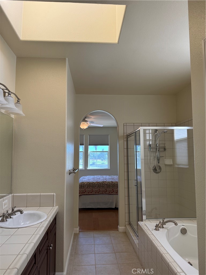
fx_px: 190
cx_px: 103
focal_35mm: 24
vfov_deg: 71.6
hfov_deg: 56.8
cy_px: 138
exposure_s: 1/235
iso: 125
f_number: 1.78
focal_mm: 6.76
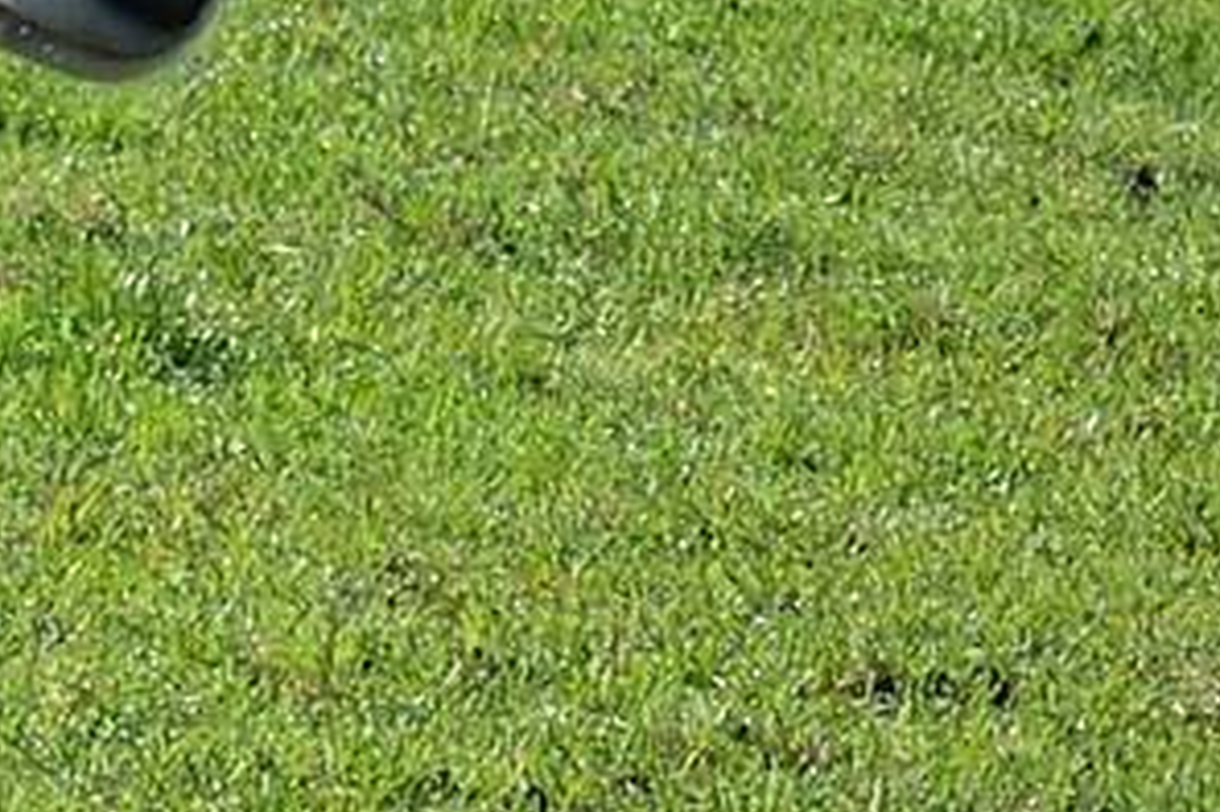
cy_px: -276
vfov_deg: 0.9
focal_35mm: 1609
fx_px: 54495
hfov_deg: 1.3
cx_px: -1397
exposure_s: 1/400
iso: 64
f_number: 4
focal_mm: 47.4
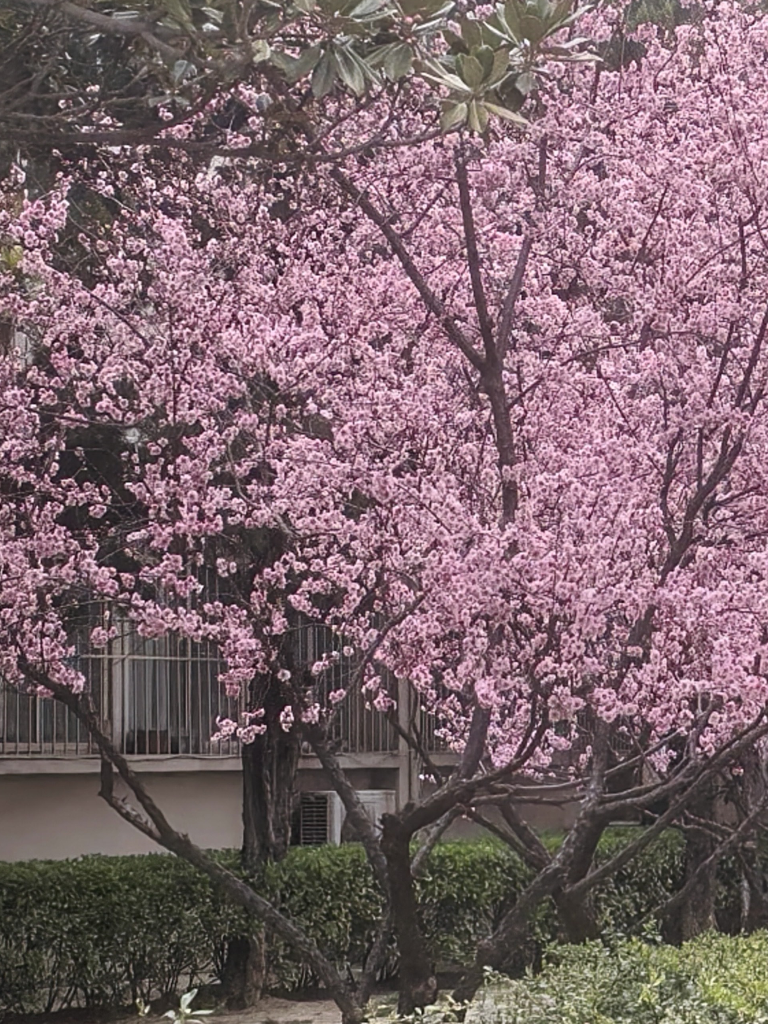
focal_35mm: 127
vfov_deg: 15.5
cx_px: 605
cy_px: 465
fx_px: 3757
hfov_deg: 11.6
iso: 50
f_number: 1.9
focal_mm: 5.52
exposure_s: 1/440
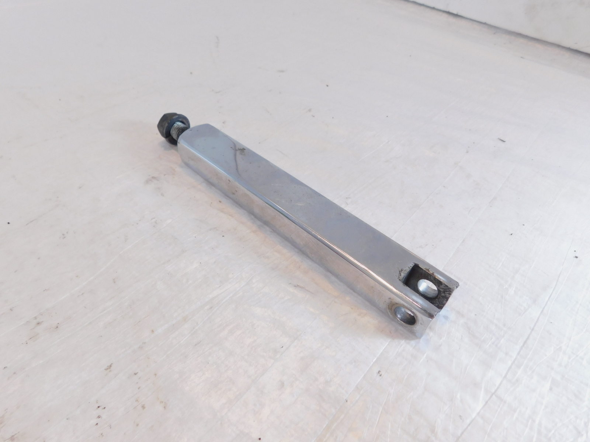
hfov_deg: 73.9
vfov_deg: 58.9
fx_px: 392
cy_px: 221
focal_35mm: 23
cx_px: 295
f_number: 3
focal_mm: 4
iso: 125
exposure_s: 1/40
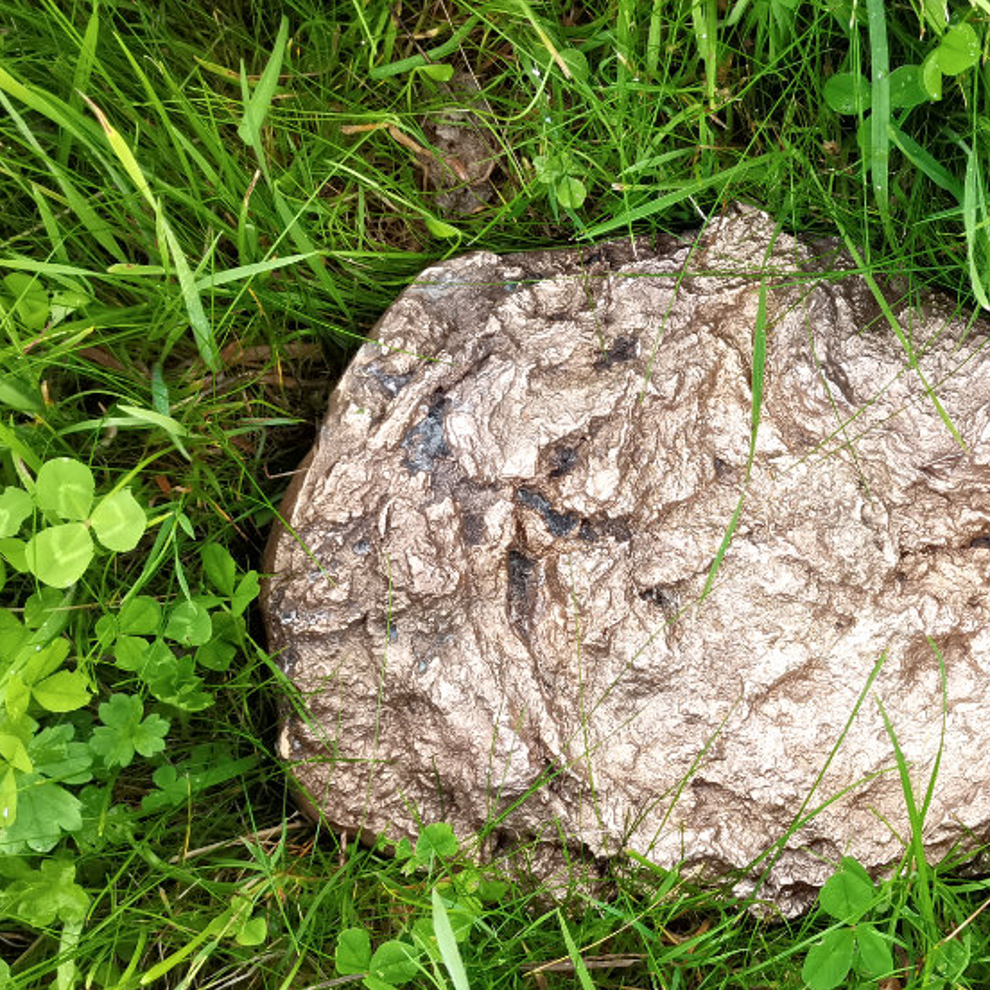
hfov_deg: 33.4
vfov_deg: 34.0
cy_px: 542
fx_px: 1618
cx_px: 734
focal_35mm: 50
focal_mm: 5.6
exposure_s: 1/318
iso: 50
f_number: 1.8
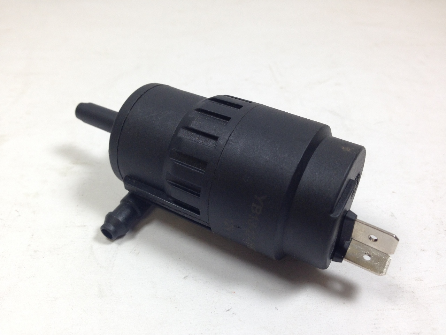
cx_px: 223
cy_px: 168
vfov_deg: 42.9
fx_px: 425
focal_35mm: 33
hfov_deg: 55.4
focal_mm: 4.12
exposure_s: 1/60
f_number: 2.4
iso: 64
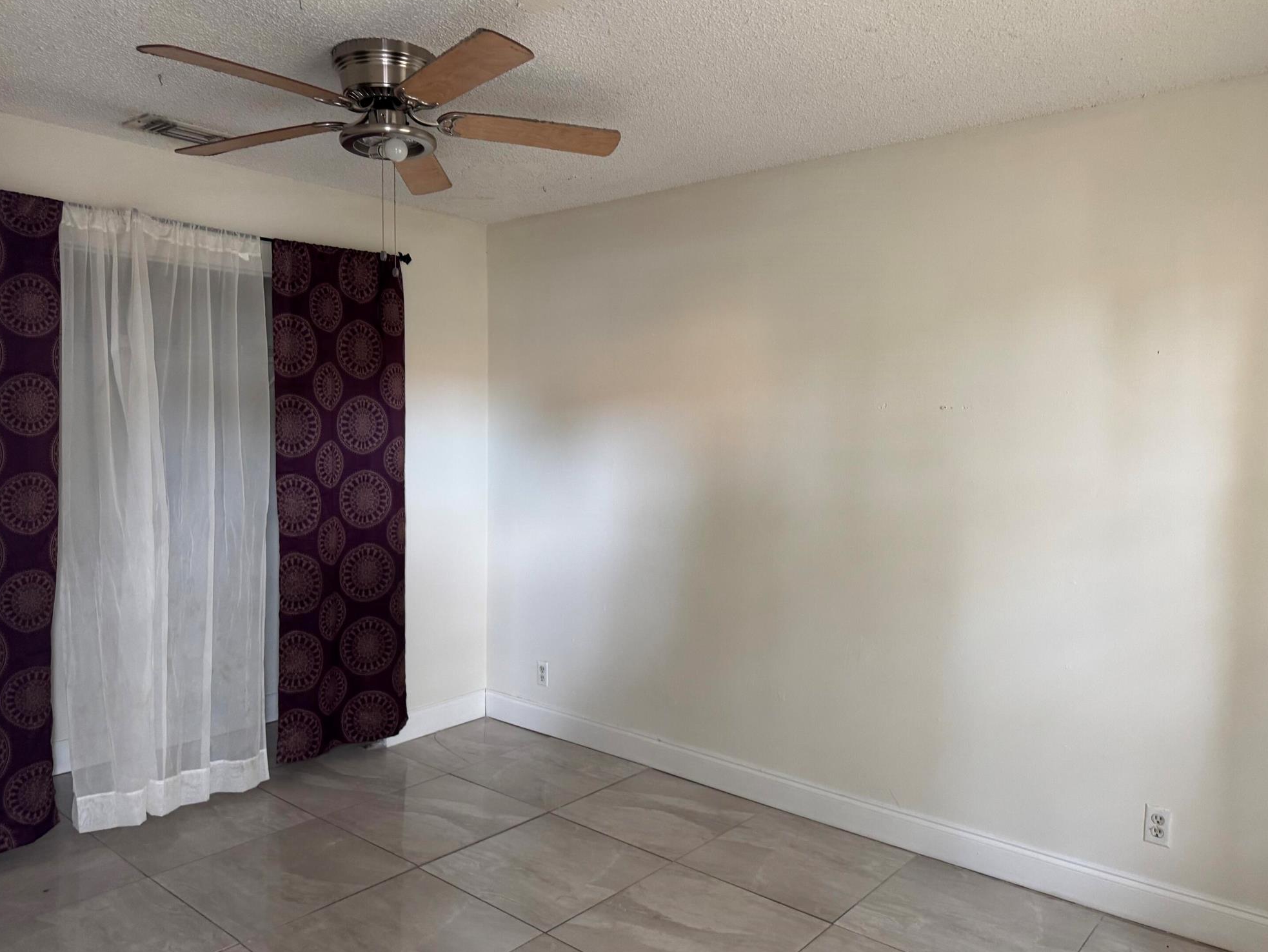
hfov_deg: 69.4
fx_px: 916
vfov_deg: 54.9
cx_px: 654
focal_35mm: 25
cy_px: 469
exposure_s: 1/60
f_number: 1.78
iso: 250
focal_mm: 6.76
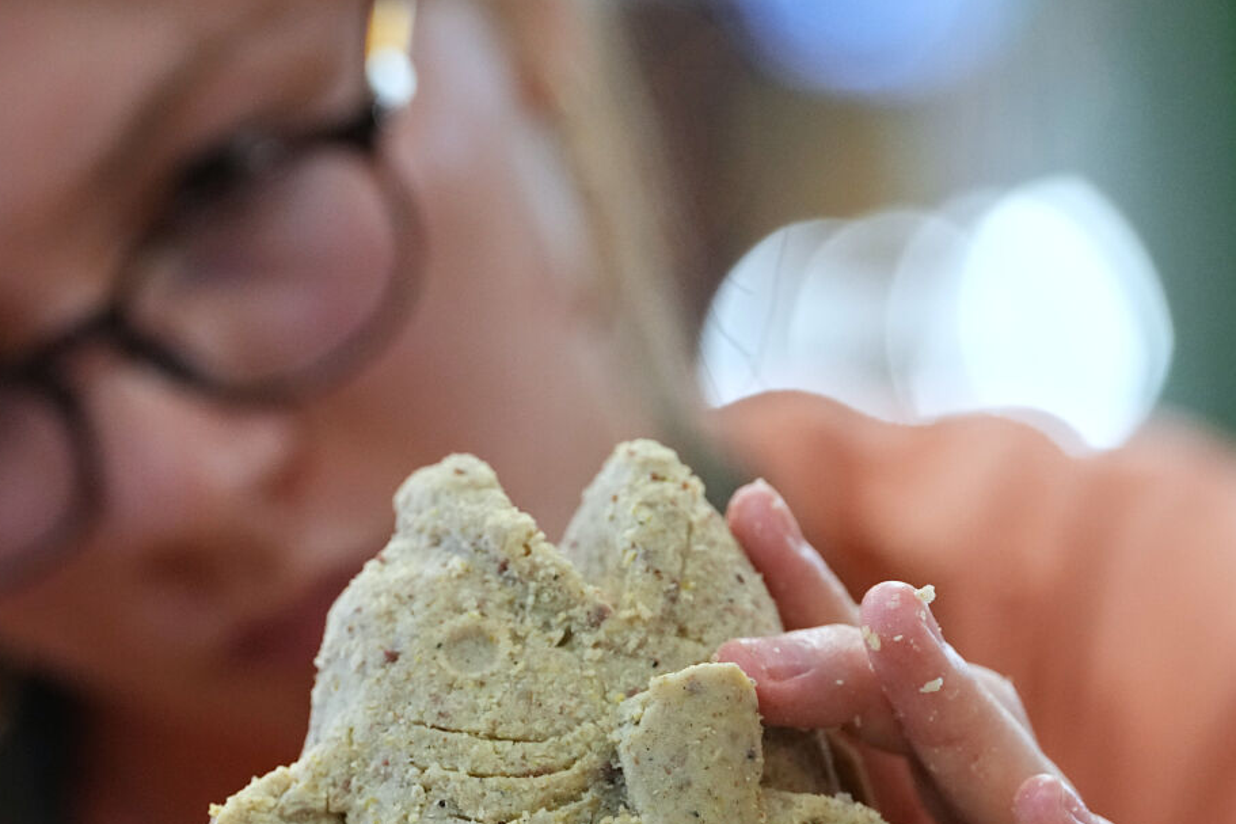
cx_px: 340
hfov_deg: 7.0
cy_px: 793
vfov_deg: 4.6
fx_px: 10160
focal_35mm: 296
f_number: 3.5
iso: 3200
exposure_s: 1/200
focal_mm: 153
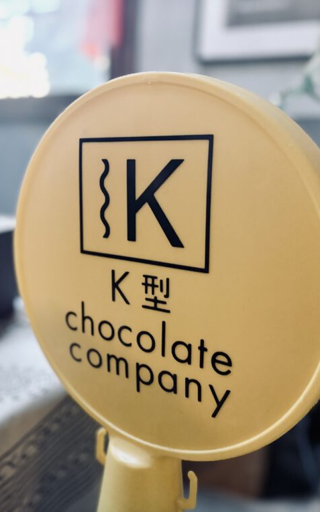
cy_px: 255
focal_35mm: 37
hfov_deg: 33.9
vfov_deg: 52.7
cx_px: 92
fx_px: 516
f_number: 1.6
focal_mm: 5.96
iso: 500
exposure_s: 1/60
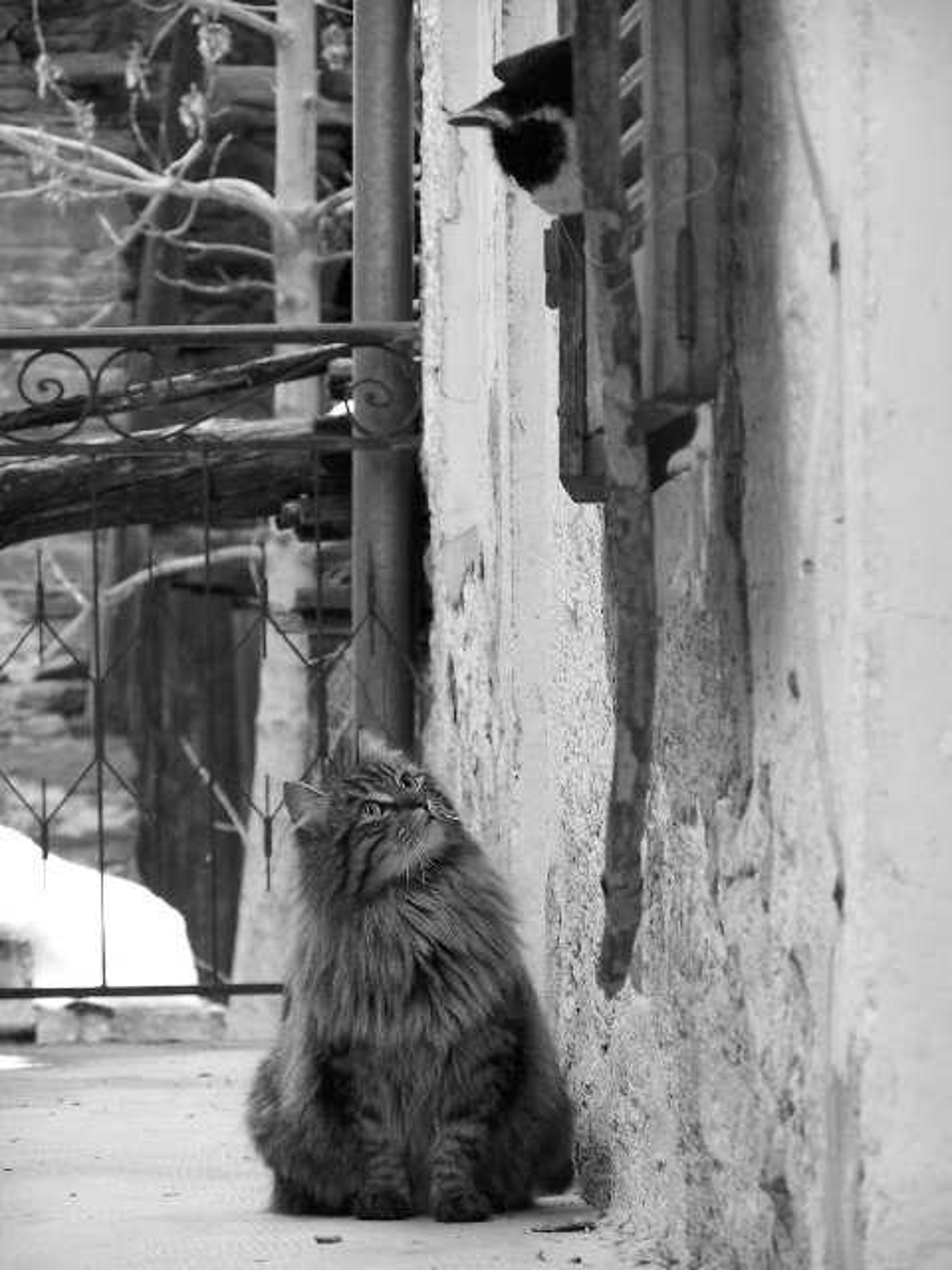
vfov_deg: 10.5
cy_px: 635
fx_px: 6930
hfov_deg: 7.9
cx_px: 476
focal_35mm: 189
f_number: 3.2
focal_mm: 31.3
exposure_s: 1/45
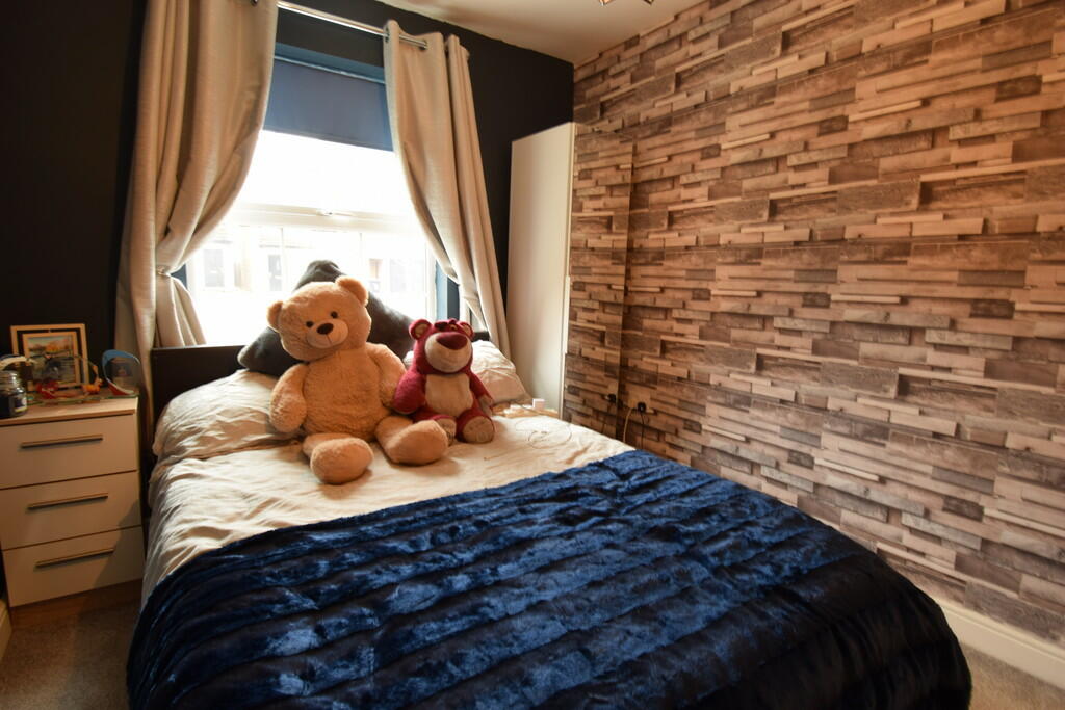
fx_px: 510
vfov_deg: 69.7
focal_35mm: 17
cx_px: 532
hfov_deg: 92.4
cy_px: 355
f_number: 9
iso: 100
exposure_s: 2
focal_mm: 11.5
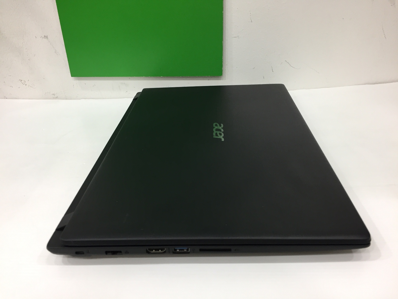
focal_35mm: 29
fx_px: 333
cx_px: 199
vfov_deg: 48.2
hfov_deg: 61.7
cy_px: 150
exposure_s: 1/33
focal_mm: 4.15
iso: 100
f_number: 2.2
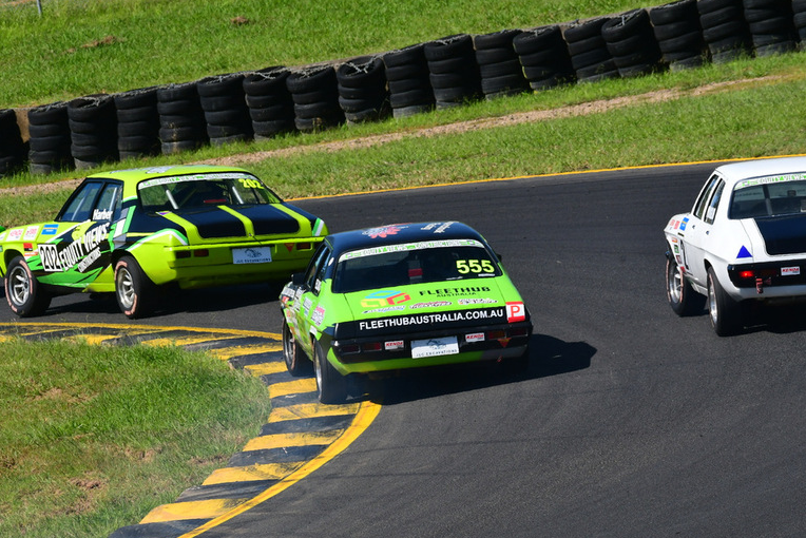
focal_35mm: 534
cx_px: 403
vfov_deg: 2.6
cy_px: 275
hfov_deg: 3.9
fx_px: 11960
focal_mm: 340
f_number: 13
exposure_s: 1/640
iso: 500
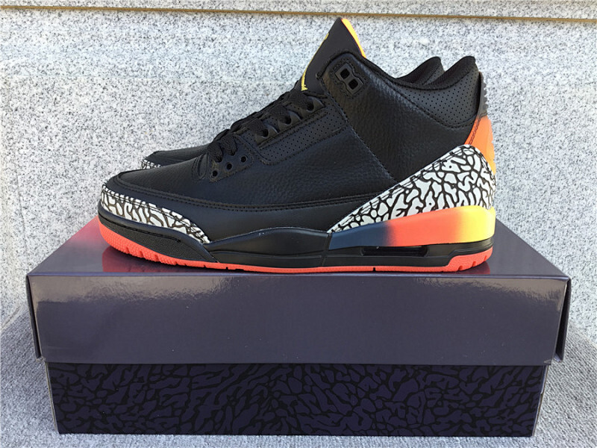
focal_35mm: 31
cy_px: 224
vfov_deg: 45.4
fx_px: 535
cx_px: 298
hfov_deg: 58.4
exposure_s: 1/131
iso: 25
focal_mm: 3.3
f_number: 2.4
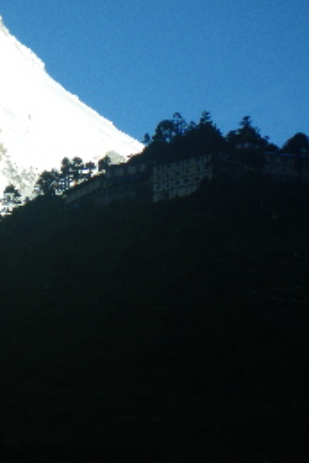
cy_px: 231
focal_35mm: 177
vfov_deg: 11.6
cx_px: 41
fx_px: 2276
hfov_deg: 7.7
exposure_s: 1/250
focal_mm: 20.6
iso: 50
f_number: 5.2
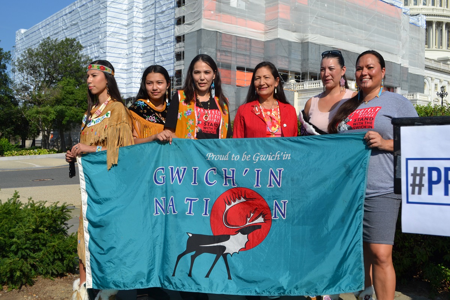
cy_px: 150
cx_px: 225
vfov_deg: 34.2
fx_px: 487
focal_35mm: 39
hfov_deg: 49.6
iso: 100
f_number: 8
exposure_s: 1/250
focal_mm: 26
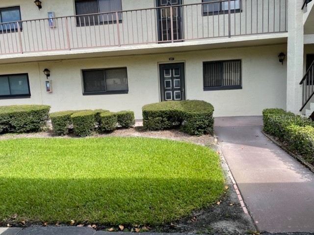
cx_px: 157
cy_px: 118
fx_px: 236
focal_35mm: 26
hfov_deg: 67.3
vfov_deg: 53.1
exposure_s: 1/855
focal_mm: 4.2
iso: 32
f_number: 1.6
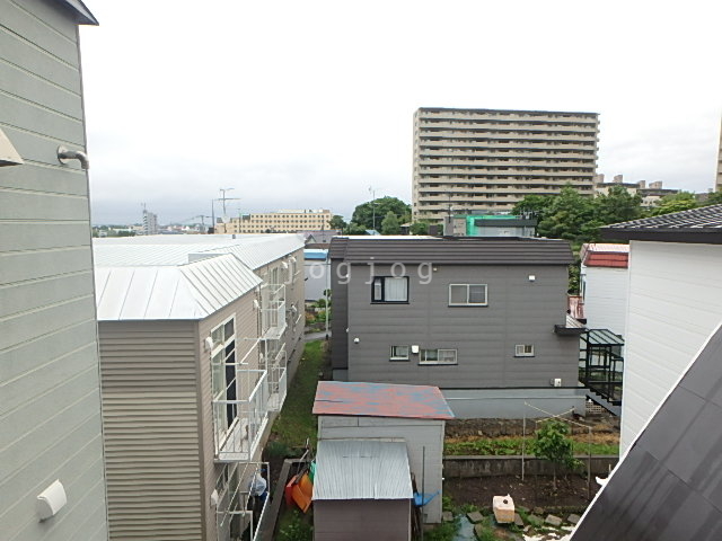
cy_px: 270
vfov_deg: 63.4
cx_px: 361
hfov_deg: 79.0
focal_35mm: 21
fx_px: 438
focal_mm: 3.7
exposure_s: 1/60
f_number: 3.5
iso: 125
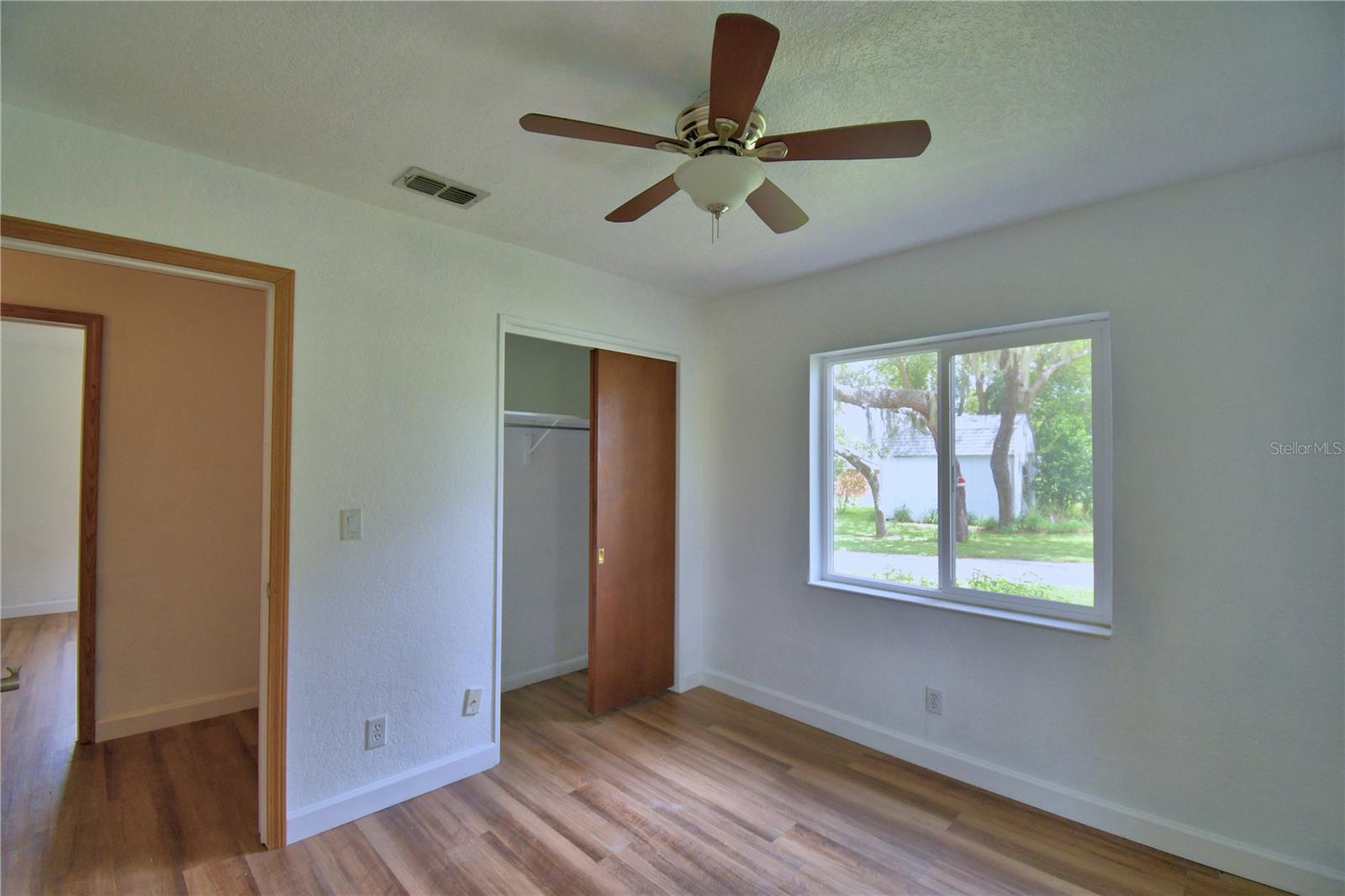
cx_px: 672
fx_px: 560
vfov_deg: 77.3
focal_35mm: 15
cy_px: 448
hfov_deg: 100.4
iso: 280
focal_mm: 10
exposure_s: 1/125
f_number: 4.5
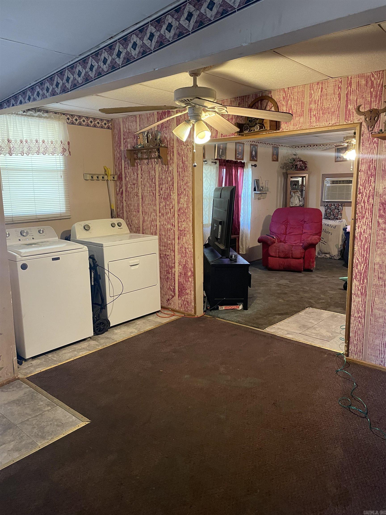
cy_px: 258
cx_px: 193
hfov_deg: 53.1
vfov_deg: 67.3
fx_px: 387
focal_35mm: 26
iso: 500
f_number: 1.6
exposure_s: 1/60
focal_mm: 4.2
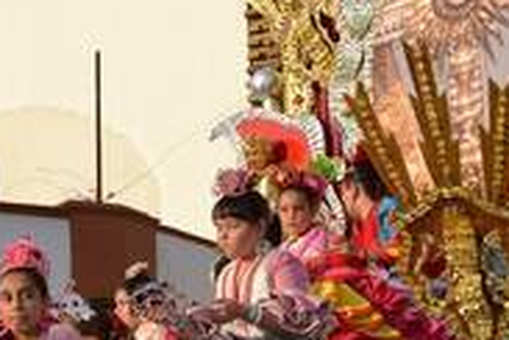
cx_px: 25
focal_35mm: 117
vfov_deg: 11.5
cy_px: 387
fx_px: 1654
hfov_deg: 17.2
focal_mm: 22
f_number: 8
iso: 100
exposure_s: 1/200
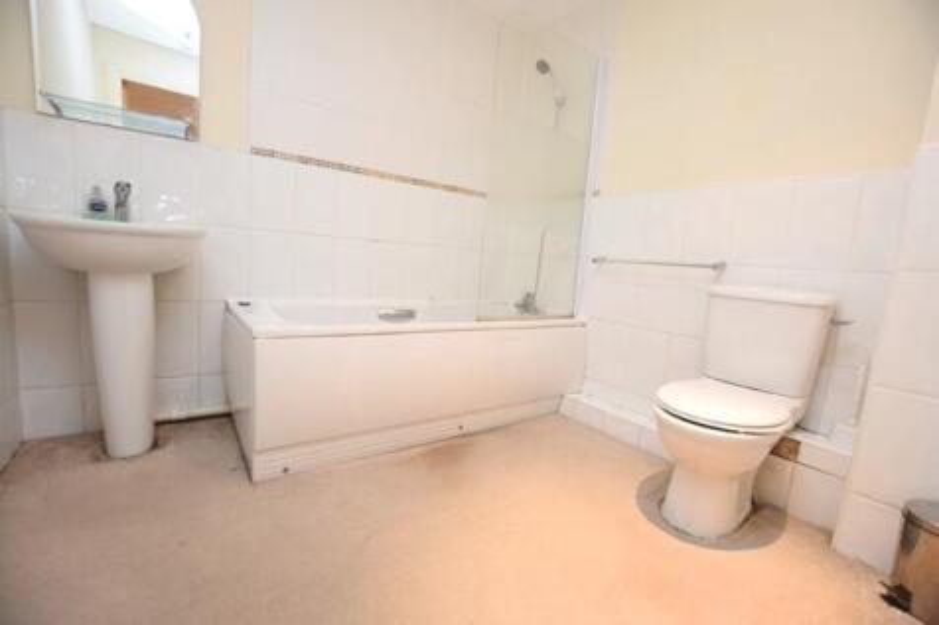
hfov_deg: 100.4
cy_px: 312
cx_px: 470
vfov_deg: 77.3
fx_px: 391
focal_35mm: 15
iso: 1250
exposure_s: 1/60
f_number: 3.5
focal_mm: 10
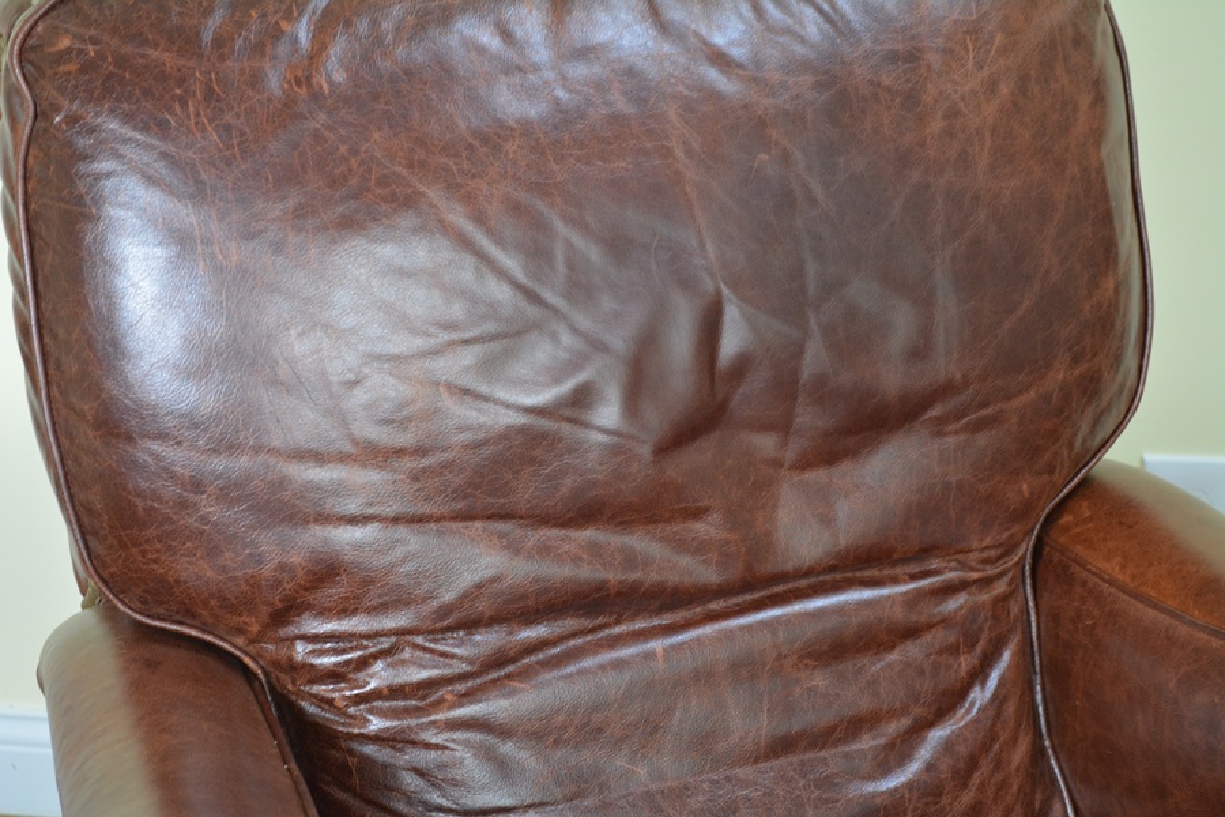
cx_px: 612
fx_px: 2807
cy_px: 408
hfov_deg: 24.6
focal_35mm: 82
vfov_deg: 16.6
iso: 1250
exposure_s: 1/30
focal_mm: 55
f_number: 5.6
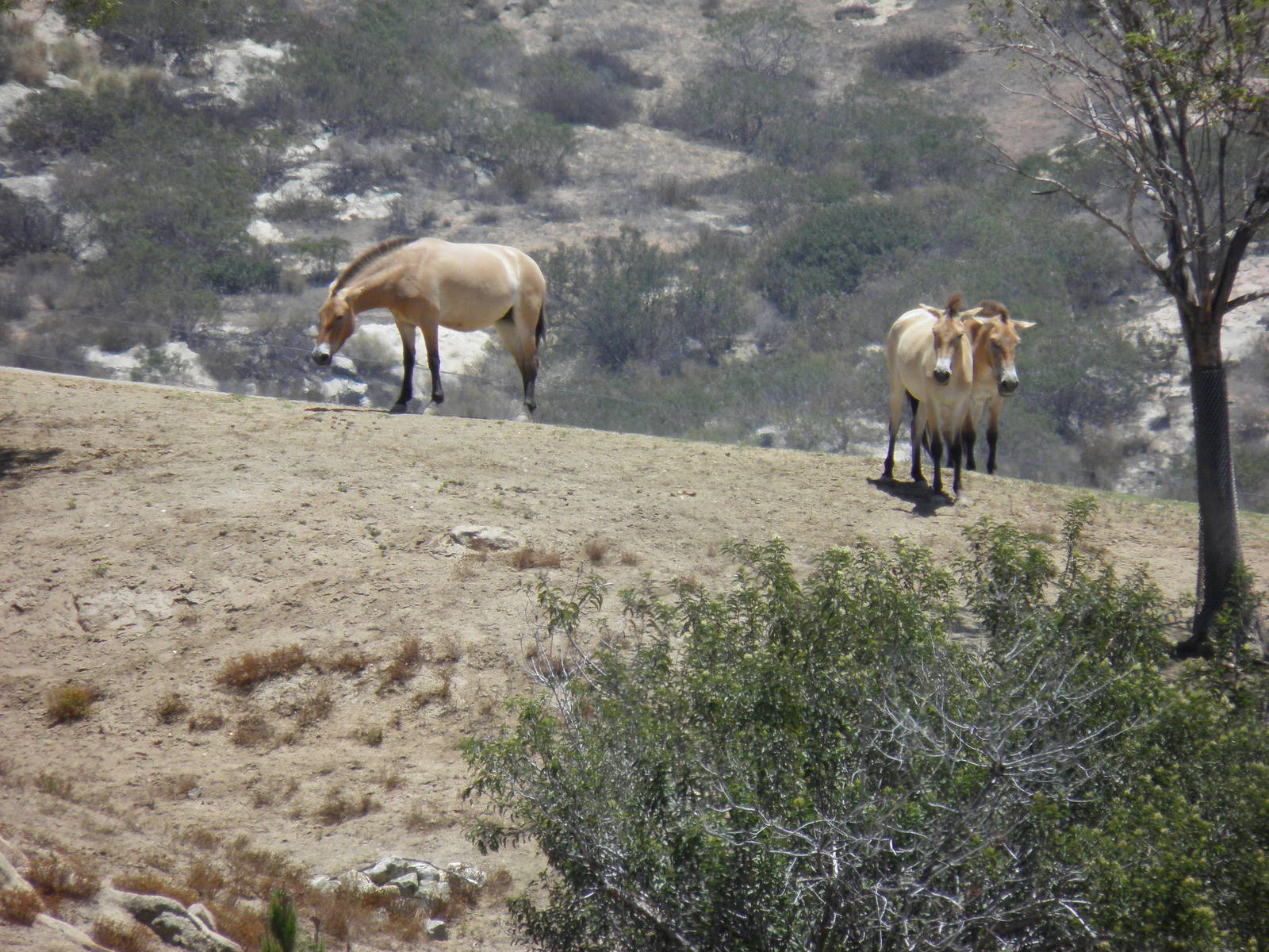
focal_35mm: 840
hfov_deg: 2.4
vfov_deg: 1.8
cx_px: 634
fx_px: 30794
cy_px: 476
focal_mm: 147
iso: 100
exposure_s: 1/500
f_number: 5.6
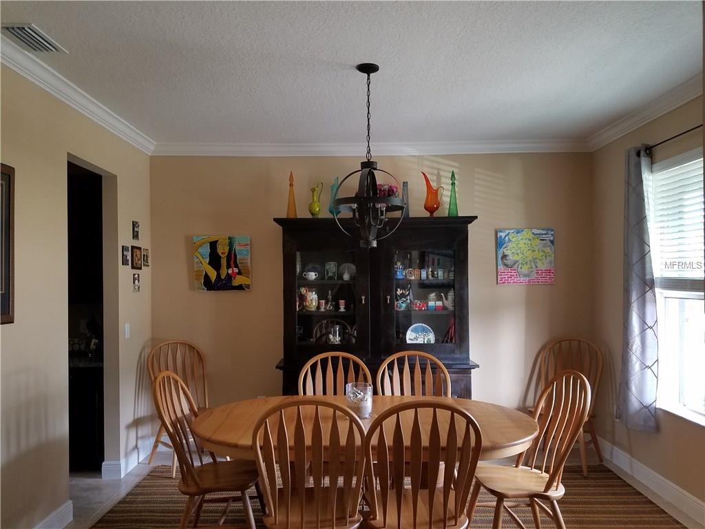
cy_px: 264
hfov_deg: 67.3
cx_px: 352
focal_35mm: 26
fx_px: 530
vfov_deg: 53.1
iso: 125
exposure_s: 1/41
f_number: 1.7
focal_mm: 4.2
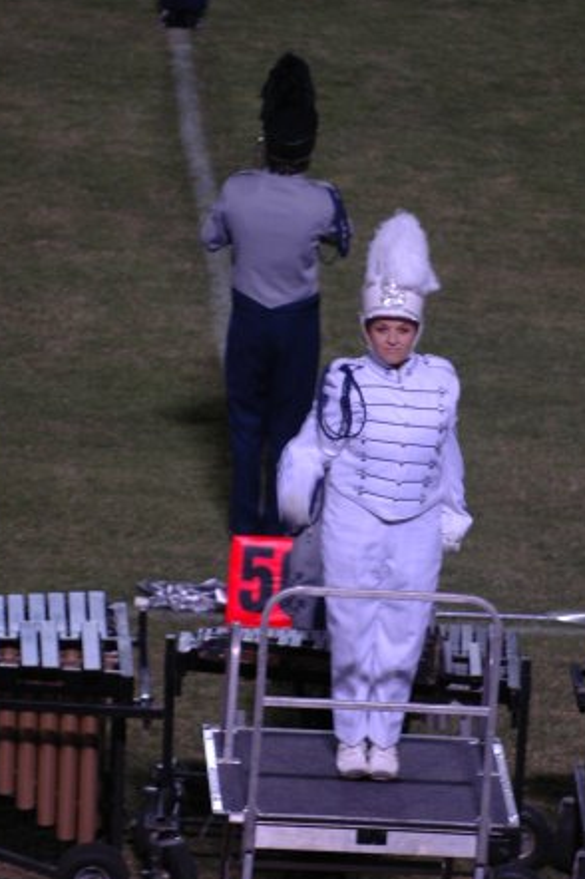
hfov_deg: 3.4
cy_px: 455
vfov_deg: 5.1
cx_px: 339
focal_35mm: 407
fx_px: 9935
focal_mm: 200
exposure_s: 1/60
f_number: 2.8
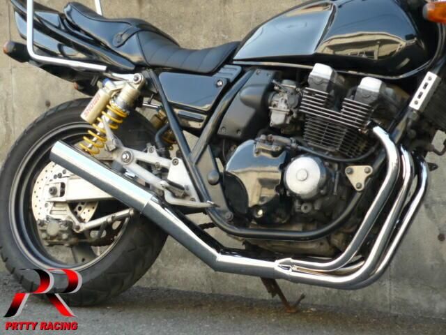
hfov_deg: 21.1
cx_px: 223
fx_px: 1198
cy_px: 168
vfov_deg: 15.9
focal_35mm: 93
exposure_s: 1/80
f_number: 3.5
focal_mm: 9.6
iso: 100
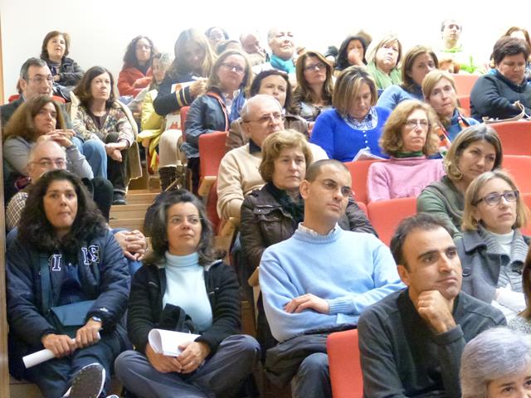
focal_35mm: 100
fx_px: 1534
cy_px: 199
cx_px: 266
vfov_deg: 14.8
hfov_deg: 19.6
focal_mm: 18.2
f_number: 3.5
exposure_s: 1/15
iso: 1250
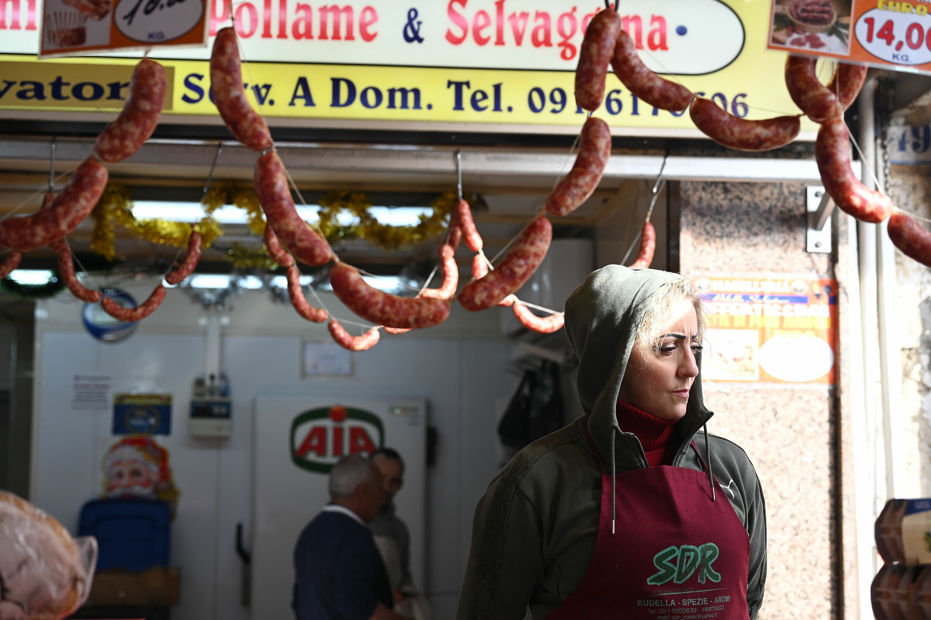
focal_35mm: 56
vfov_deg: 24.2
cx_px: 466
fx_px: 1447
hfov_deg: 35.7
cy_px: 310
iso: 250
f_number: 4
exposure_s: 1/160
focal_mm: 56
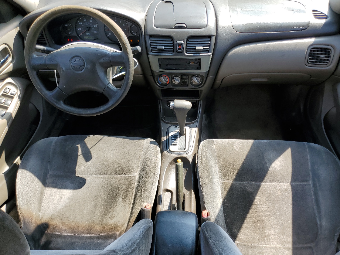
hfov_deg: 67.3
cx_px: 170
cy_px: 128
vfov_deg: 53.1
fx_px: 255
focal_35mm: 26
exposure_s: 1/476
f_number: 1.5
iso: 50
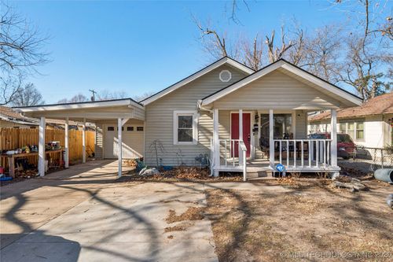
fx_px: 196
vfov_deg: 67.3
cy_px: 131
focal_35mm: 18
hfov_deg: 90.0
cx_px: 196
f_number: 11
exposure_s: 1/800
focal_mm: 18
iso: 800
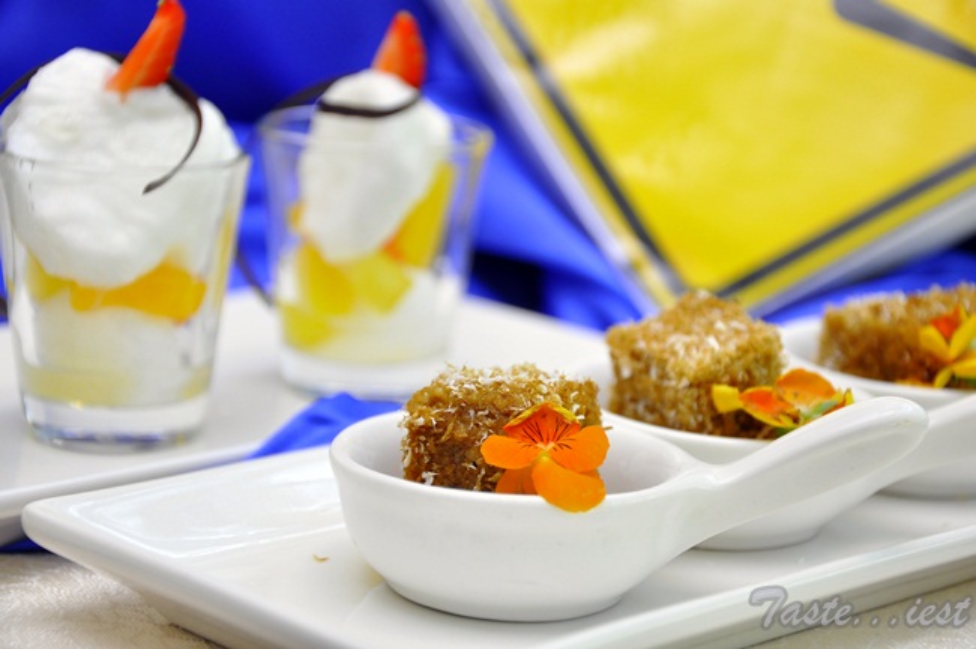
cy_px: 324
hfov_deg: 19.5
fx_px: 2844
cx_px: 488
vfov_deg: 13.0
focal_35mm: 105
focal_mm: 70
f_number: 5.3
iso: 800
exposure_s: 1/100
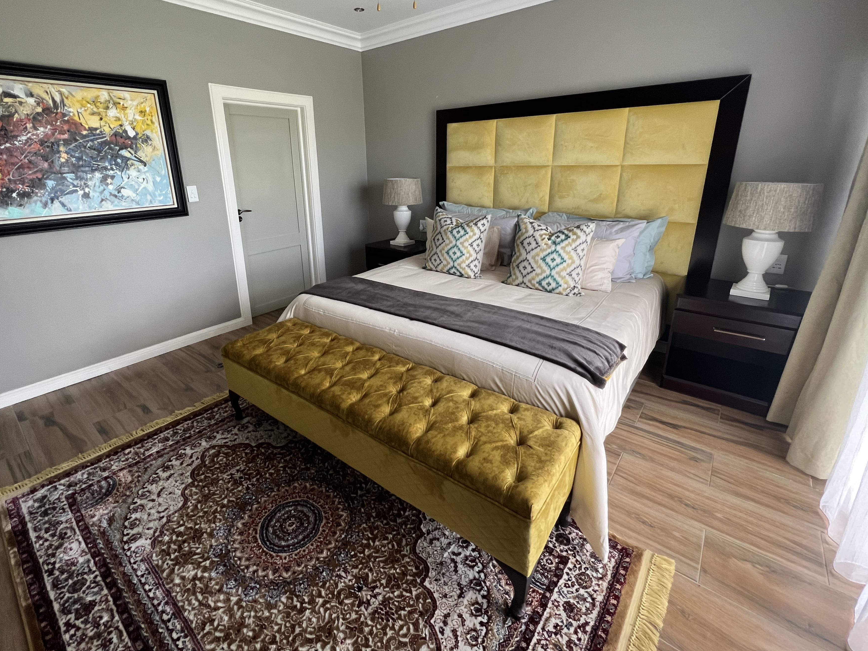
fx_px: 376
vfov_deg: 81.3
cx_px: 399
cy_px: 282
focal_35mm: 15
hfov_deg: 98.0
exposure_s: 1/99
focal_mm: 1.57
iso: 200
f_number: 1.8
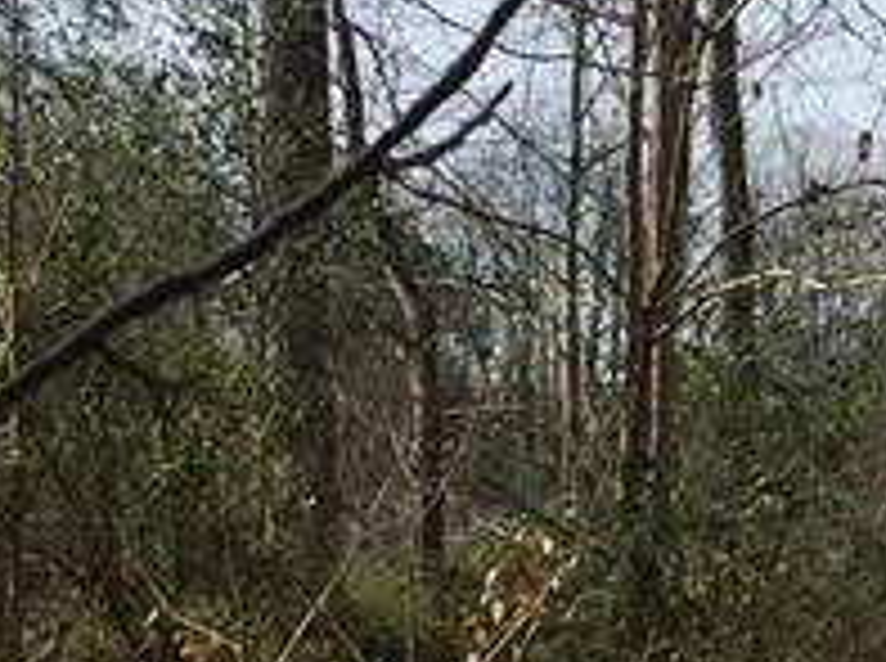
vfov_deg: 9.7
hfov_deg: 12.0
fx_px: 3858
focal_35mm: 151
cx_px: 1624
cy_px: 617
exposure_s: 1/2475
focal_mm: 4.15
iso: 32
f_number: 2.2
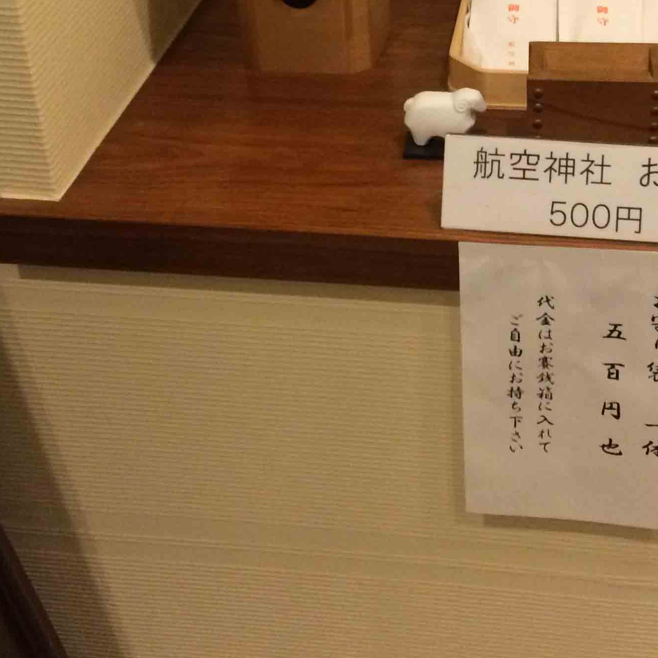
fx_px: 1355
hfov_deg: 27.1
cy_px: 130
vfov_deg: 26.8
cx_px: 441
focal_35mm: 63
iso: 200
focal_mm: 4.15
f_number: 2.2
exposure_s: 1/30
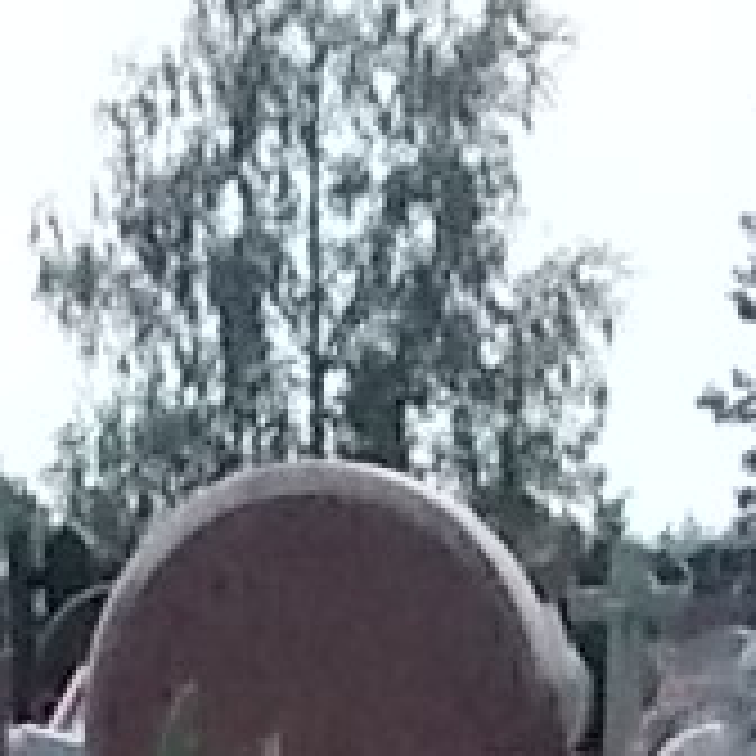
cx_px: 63
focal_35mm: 219
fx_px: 5411
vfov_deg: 7.0
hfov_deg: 8.0
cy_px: 2462
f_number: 8
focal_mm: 4.6
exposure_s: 1/400
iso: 400
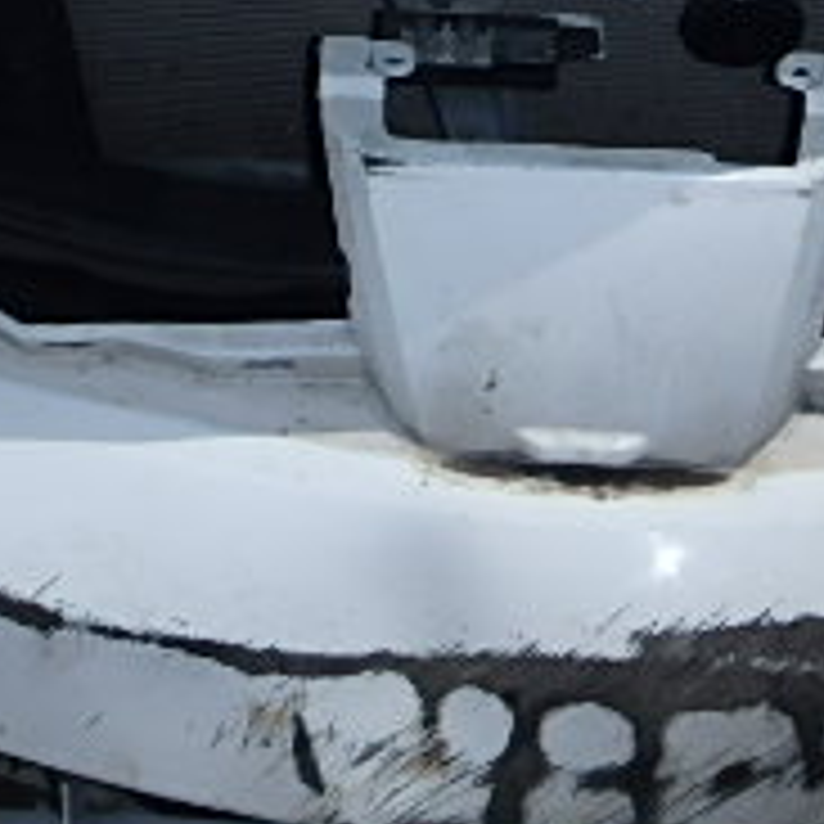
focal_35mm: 65
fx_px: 1751
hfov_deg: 26.4
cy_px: -225
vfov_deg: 23.6
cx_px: 504
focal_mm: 3.7
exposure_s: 1/2000
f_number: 6
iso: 125
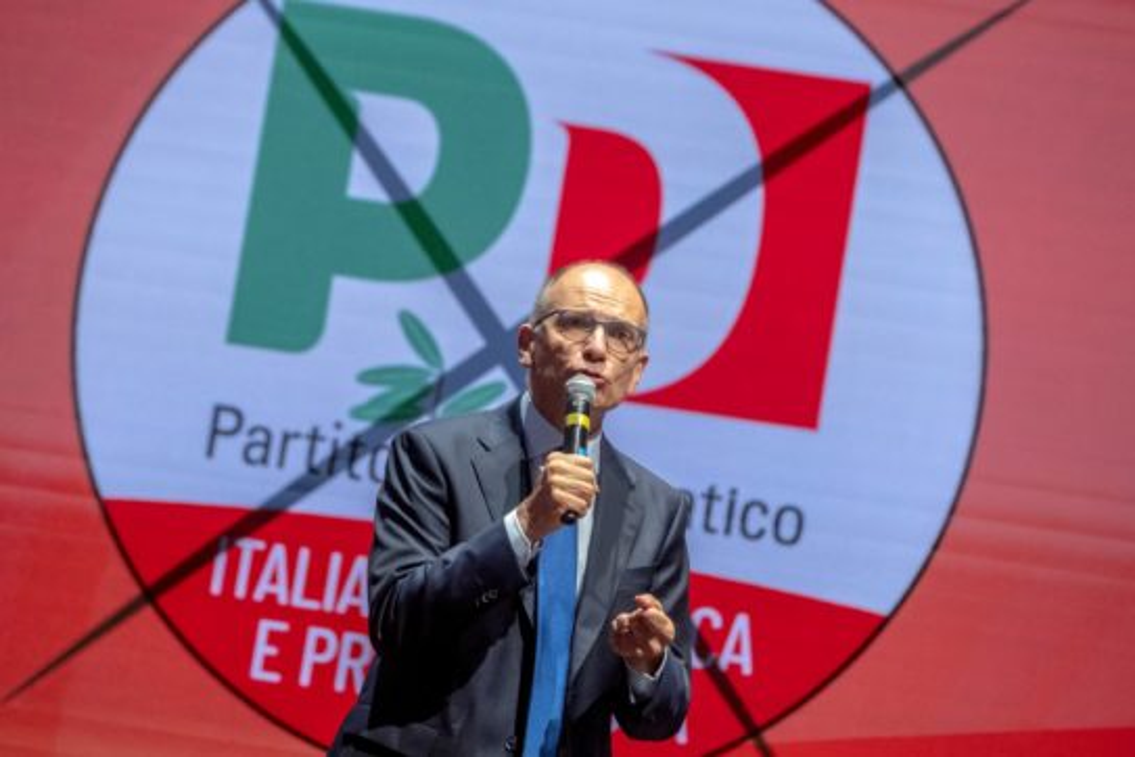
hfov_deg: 9.8
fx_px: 6620
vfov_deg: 6.5
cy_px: 378
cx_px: 568
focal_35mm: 210
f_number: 4.5
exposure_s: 1/160
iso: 3200
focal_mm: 140
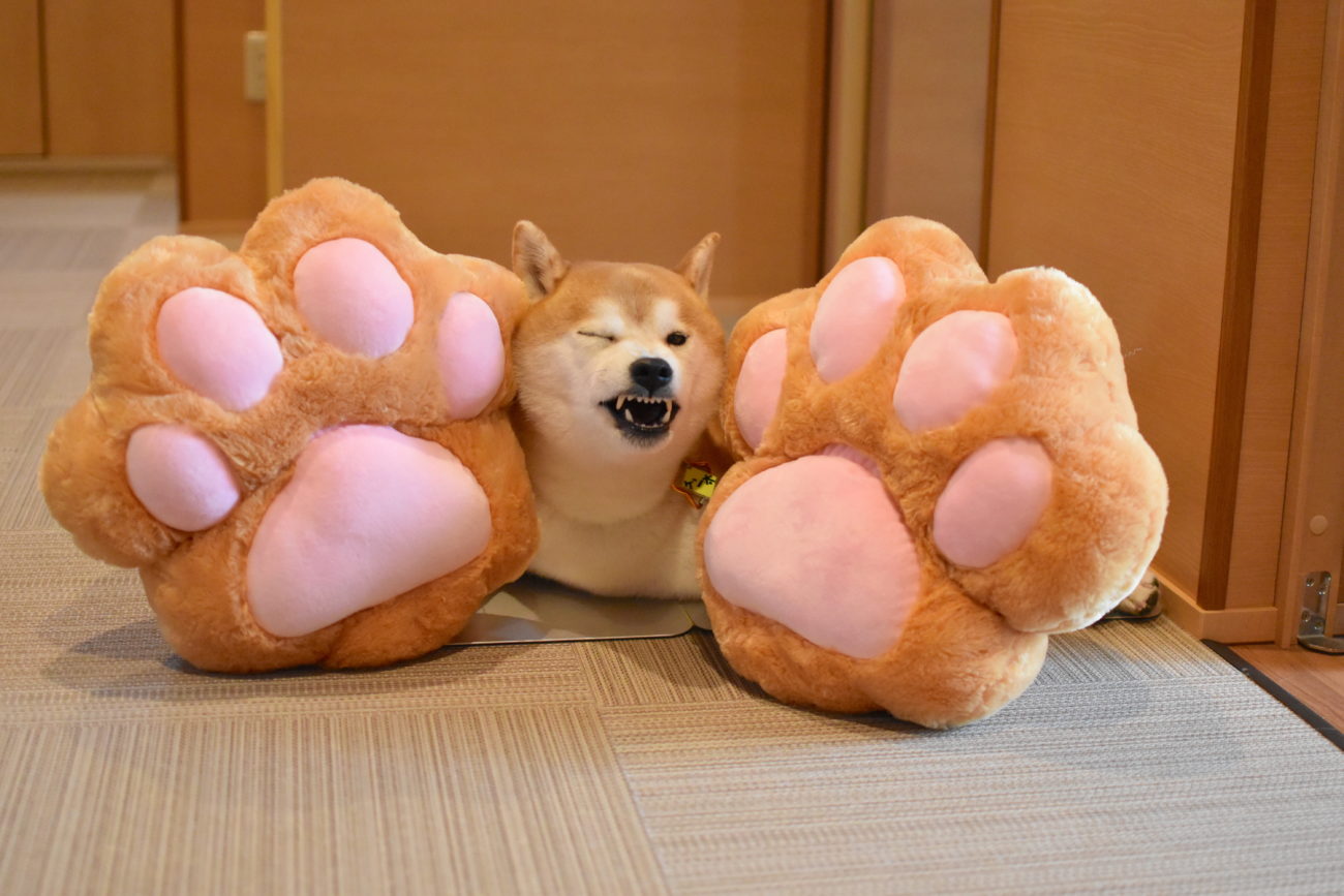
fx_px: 1960
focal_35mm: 52
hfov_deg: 37.8
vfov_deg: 25.8
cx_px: 672
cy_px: 448
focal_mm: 35
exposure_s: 1/400
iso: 3200
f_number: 2
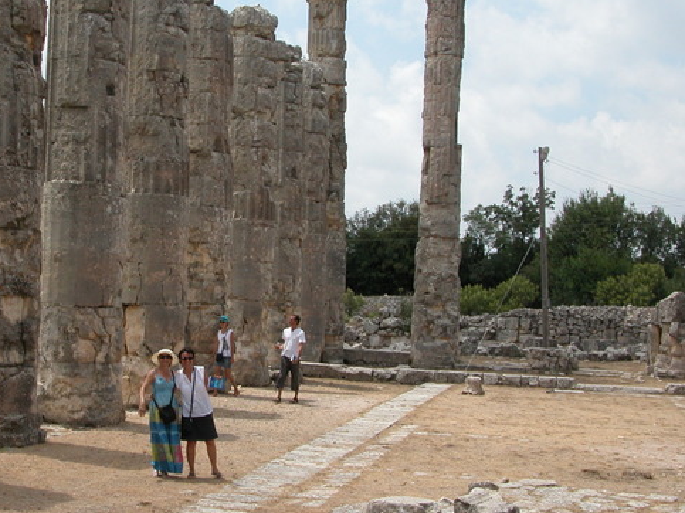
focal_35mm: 58
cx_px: 189
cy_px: 230
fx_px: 1147
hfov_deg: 32.7
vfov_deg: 25.2
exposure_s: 1/804
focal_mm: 8.9
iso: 100
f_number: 4.5
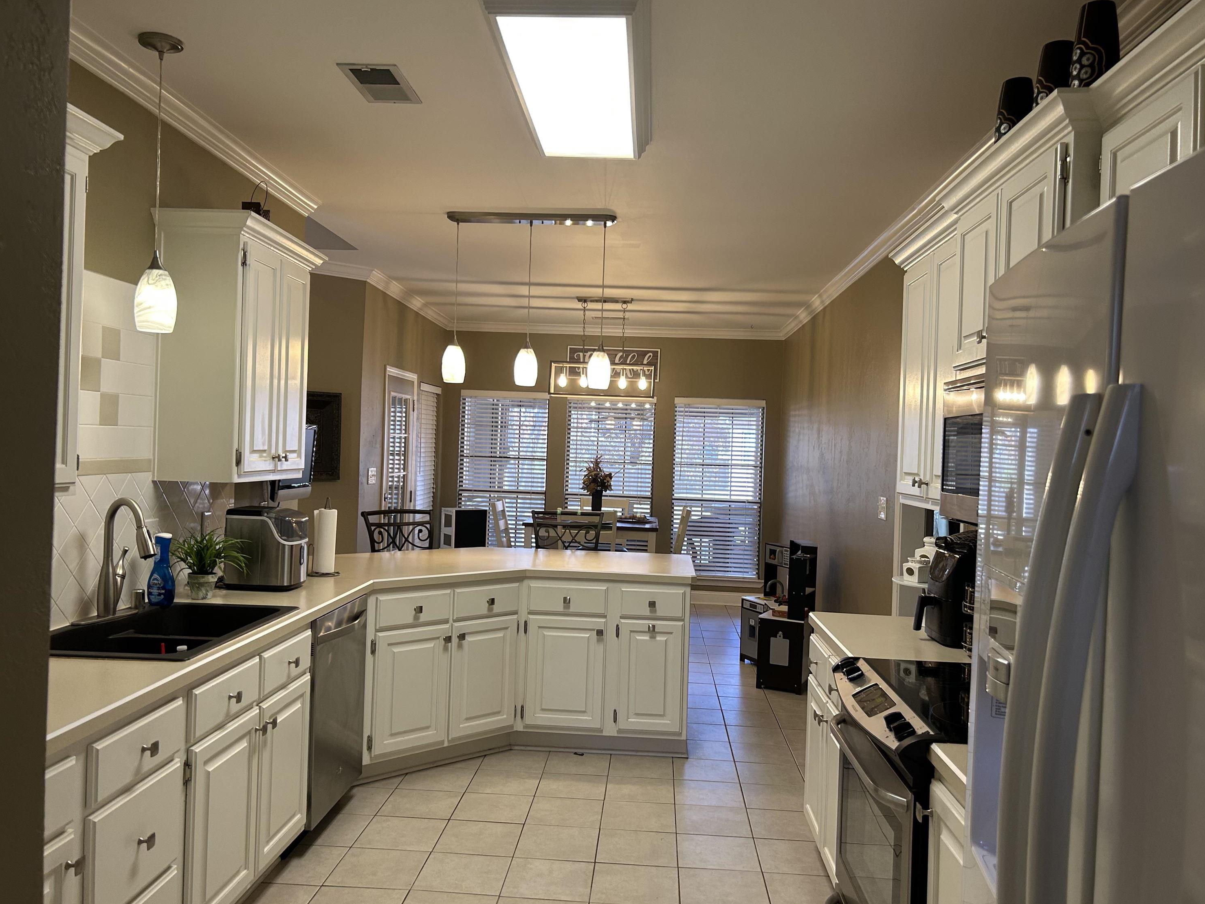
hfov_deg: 65.3
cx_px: 611
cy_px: 447
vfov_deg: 51.4
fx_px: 940
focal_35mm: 27
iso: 100
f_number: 1.5
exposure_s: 1/60
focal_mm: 5.7
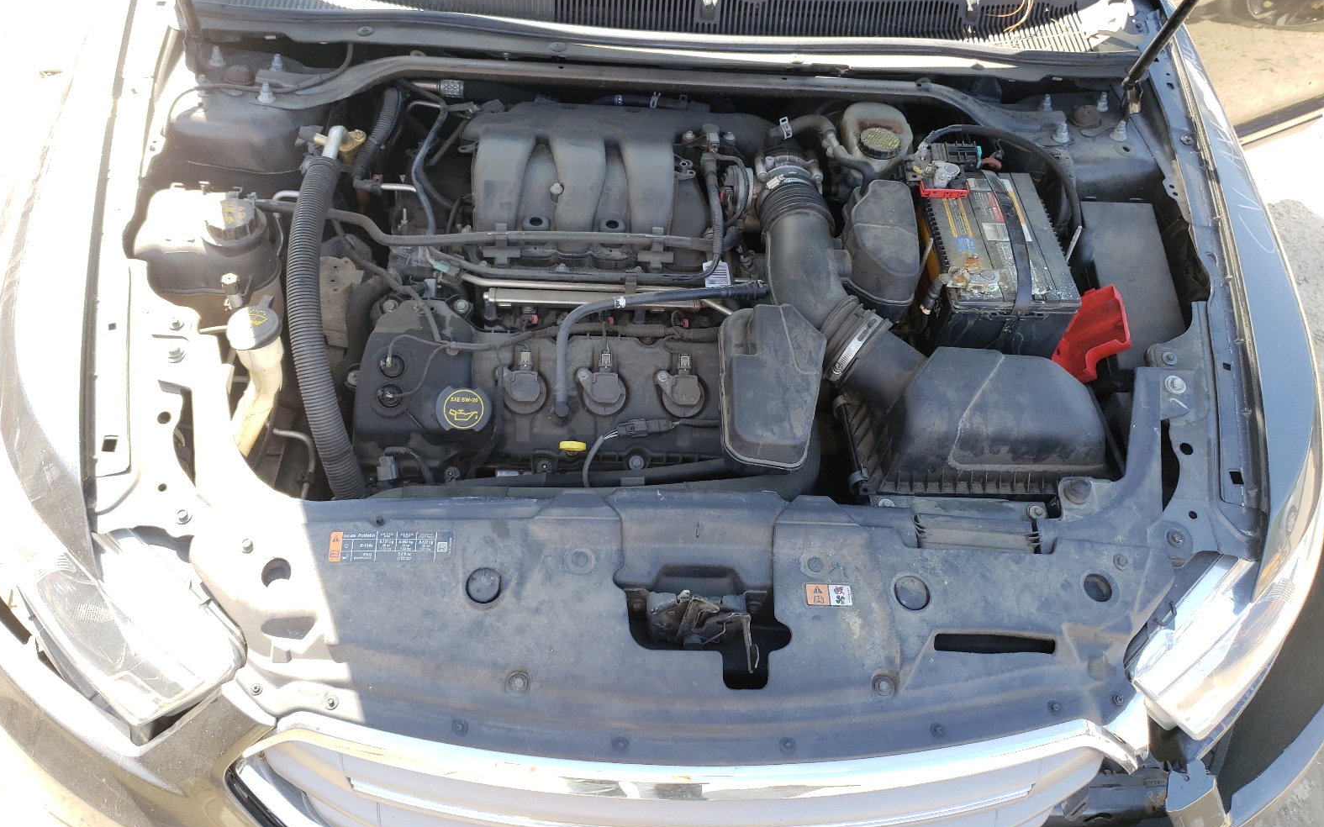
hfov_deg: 66.5
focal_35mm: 28
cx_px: 652
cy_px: 334
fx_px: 1010
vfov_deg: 44.3
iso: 50
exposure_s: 1/256
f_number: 1.5
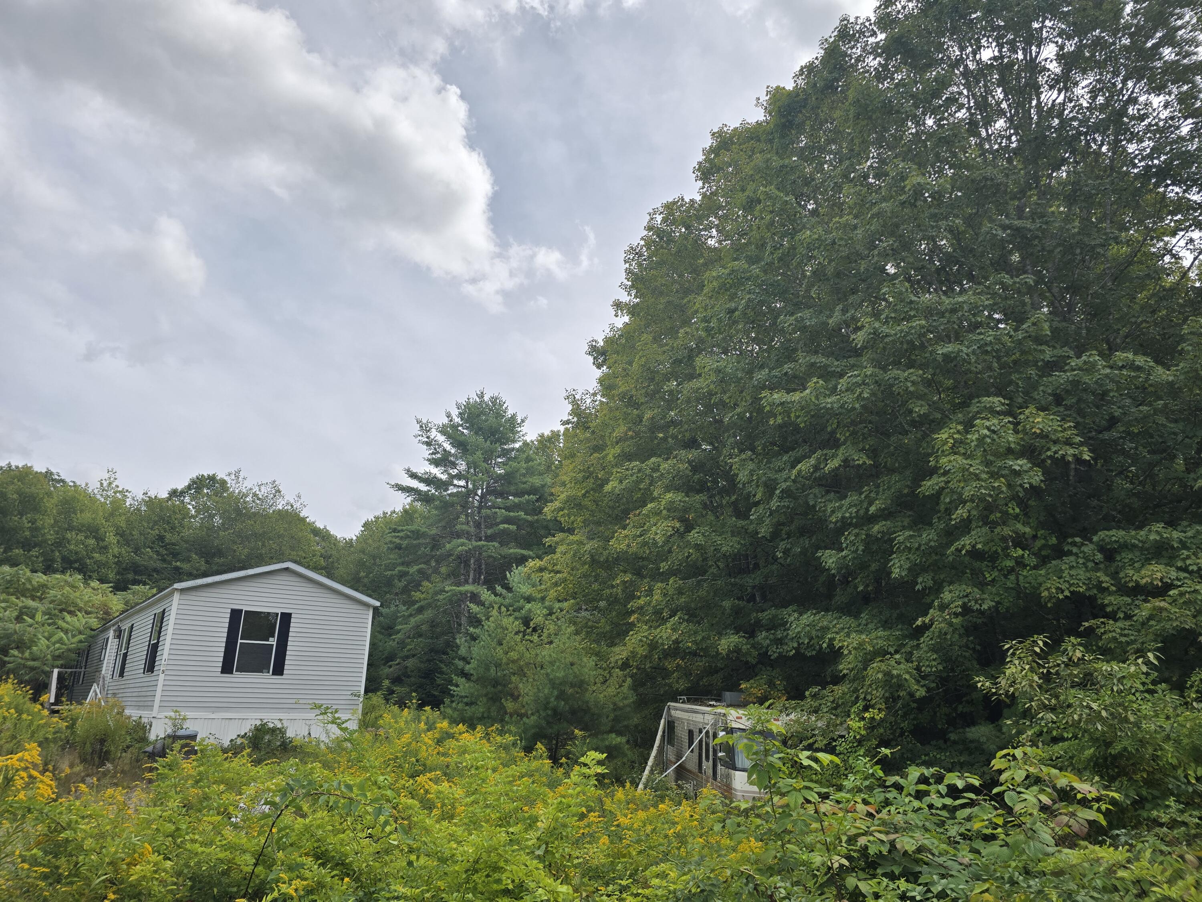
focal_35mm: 23
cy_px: 451
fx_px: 799
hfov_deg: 73.9
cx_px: 601
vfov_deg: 58.9
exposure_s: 1/803
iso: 12
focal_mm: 6.3
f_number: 1.7
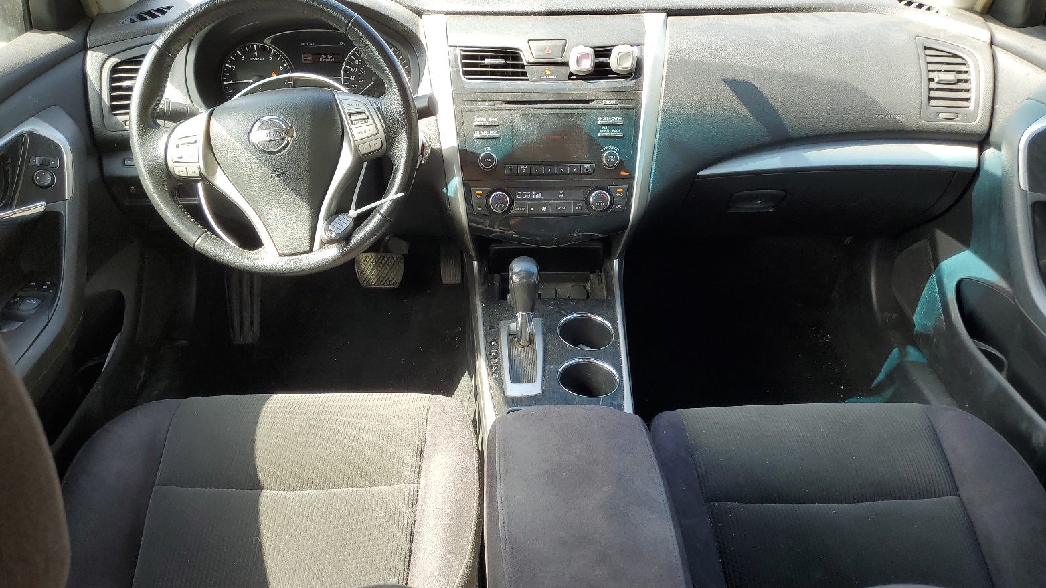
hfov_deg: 66.1
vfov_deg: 40.1
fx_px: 804
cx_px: 520
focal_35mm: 29
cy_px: 330
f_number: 1.5
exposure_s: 1/189
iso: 50
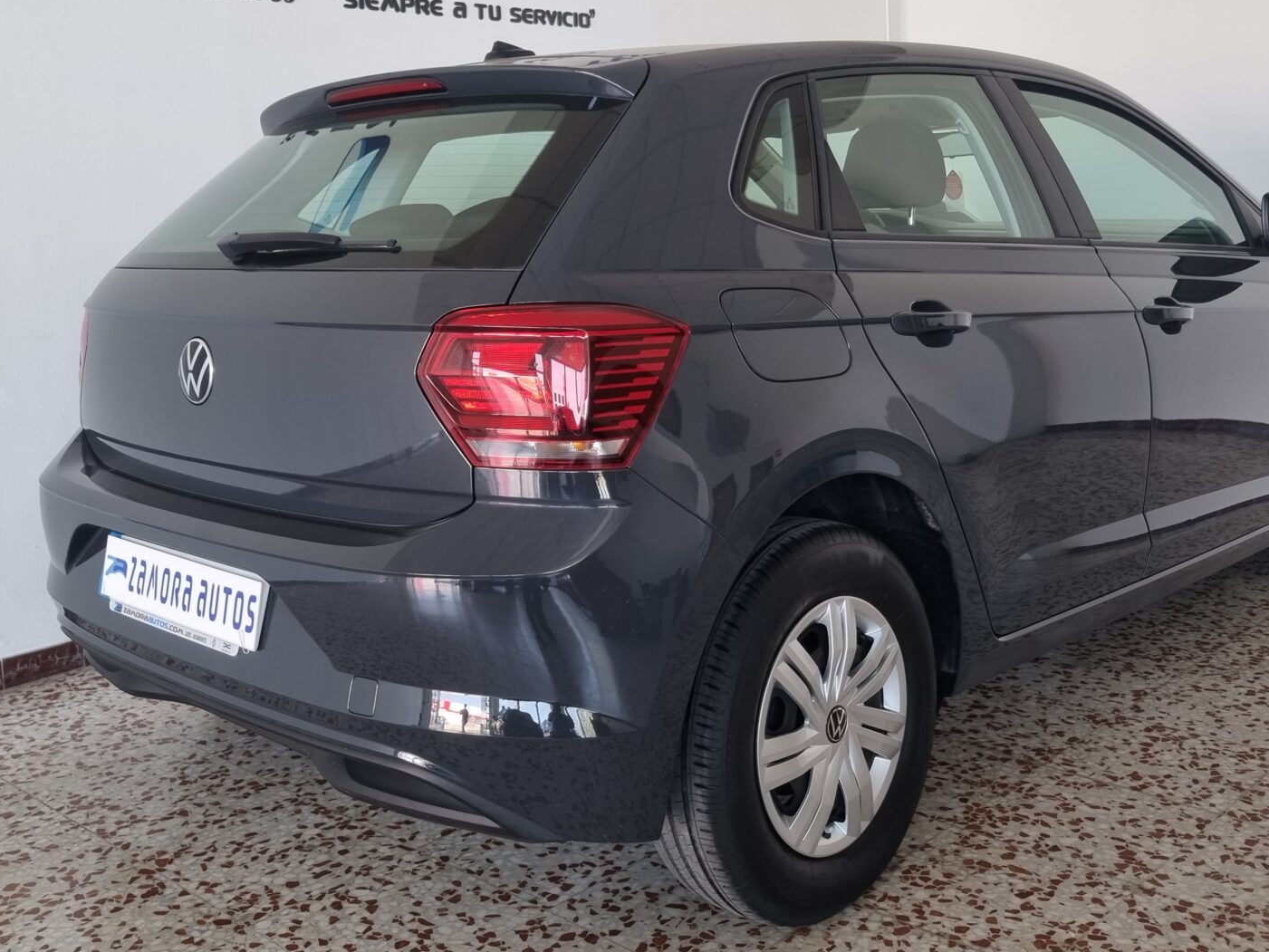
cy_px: 300
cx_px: 615
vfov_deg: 37.2
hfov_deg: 49.0
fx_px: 1393
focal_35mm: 38
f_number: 1.8
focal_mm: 5.4
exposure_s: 1/100
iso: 80
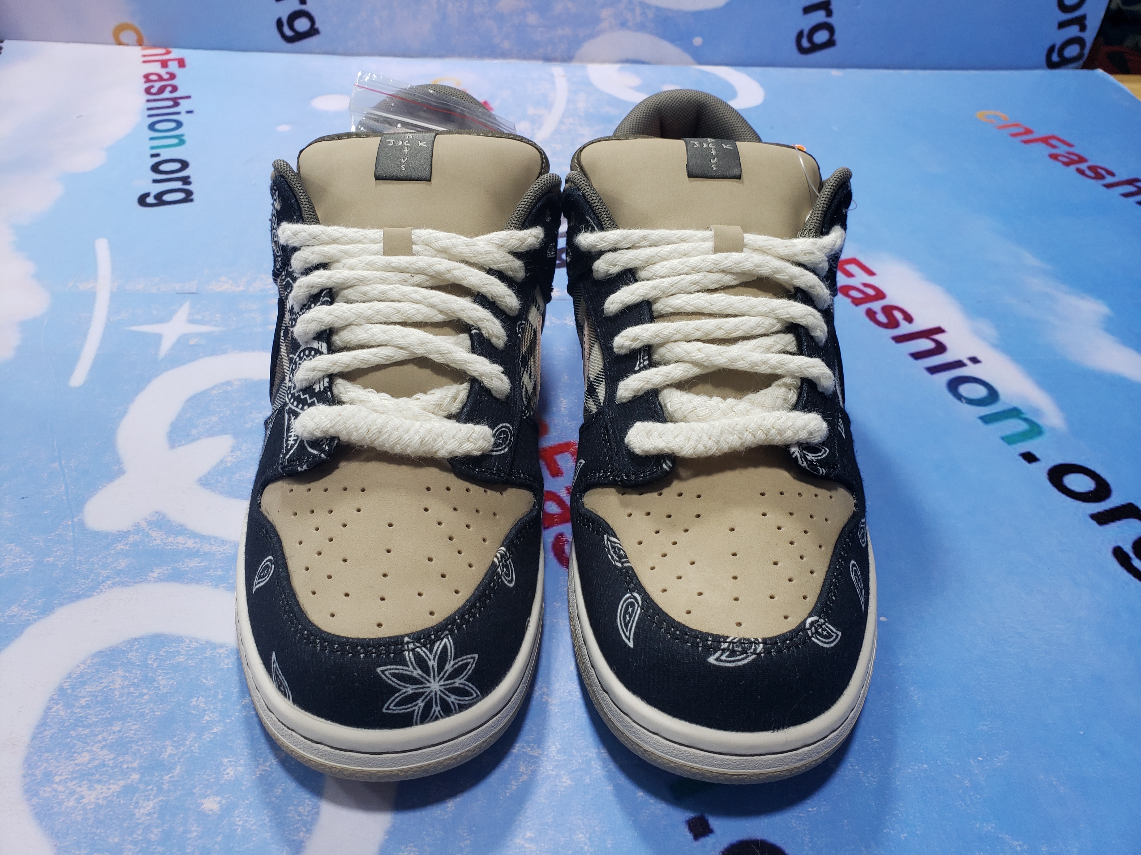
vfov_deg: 53.1
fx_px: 857
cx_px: 570
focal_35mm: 26
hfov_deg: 67.3
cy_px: 428
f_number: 1.5
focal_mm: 4.3
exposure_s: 1/50
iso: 100
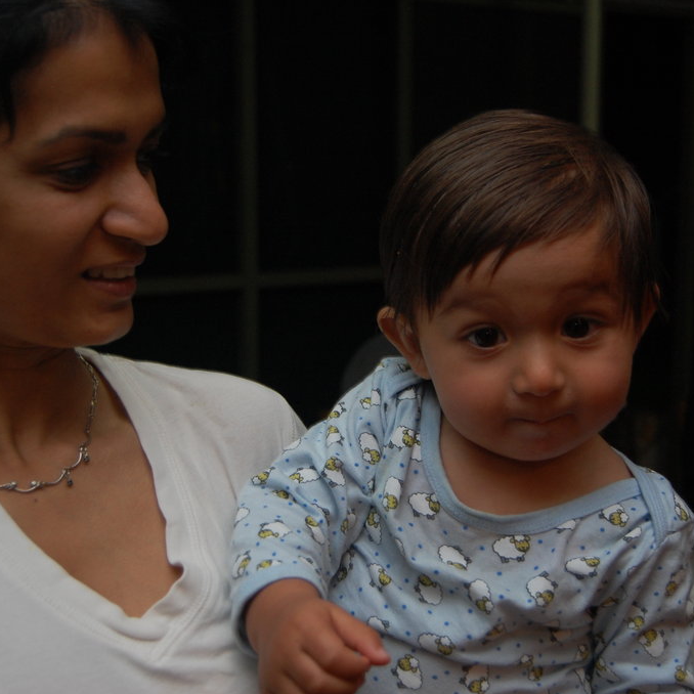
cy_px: 348
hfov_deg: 34.0
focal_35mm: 50
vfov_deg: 34.0
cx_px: 338
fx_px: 1134
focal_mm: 26
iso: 400
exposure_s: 1/60
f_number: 4.2
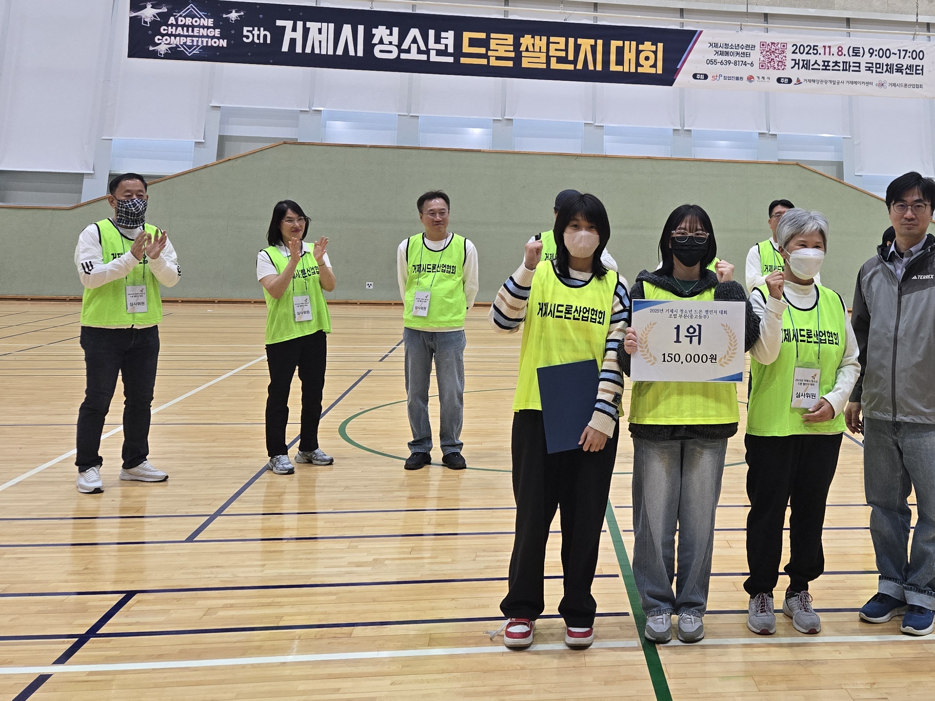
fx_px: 1053
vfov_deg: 36.3
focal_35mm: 39
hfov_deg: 46.2
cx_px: 702
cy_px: 218
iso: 160
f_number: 1.8
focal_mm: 5.4
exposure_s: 1/120
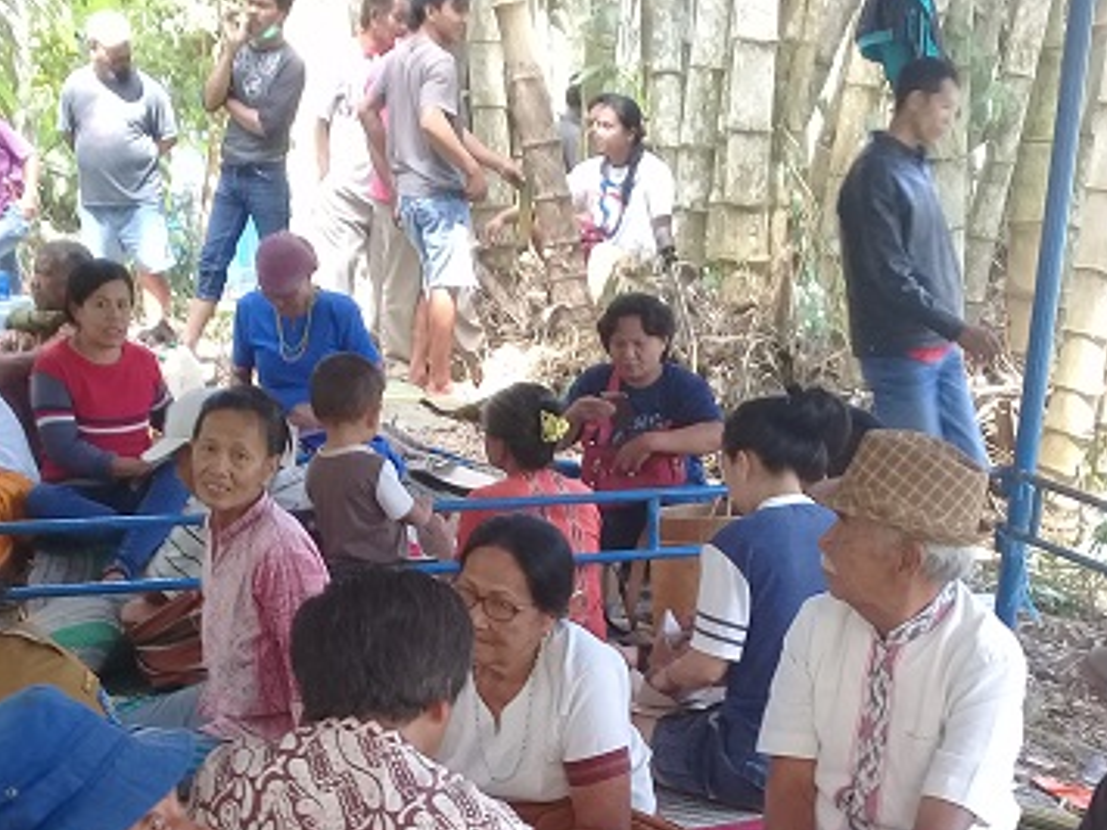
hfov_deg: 31.7
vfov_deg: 23.6
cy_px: 698
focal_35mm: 61
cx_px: 488
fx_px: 1951
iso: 100
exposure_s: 1/33
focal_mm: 3.3
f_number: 2.2
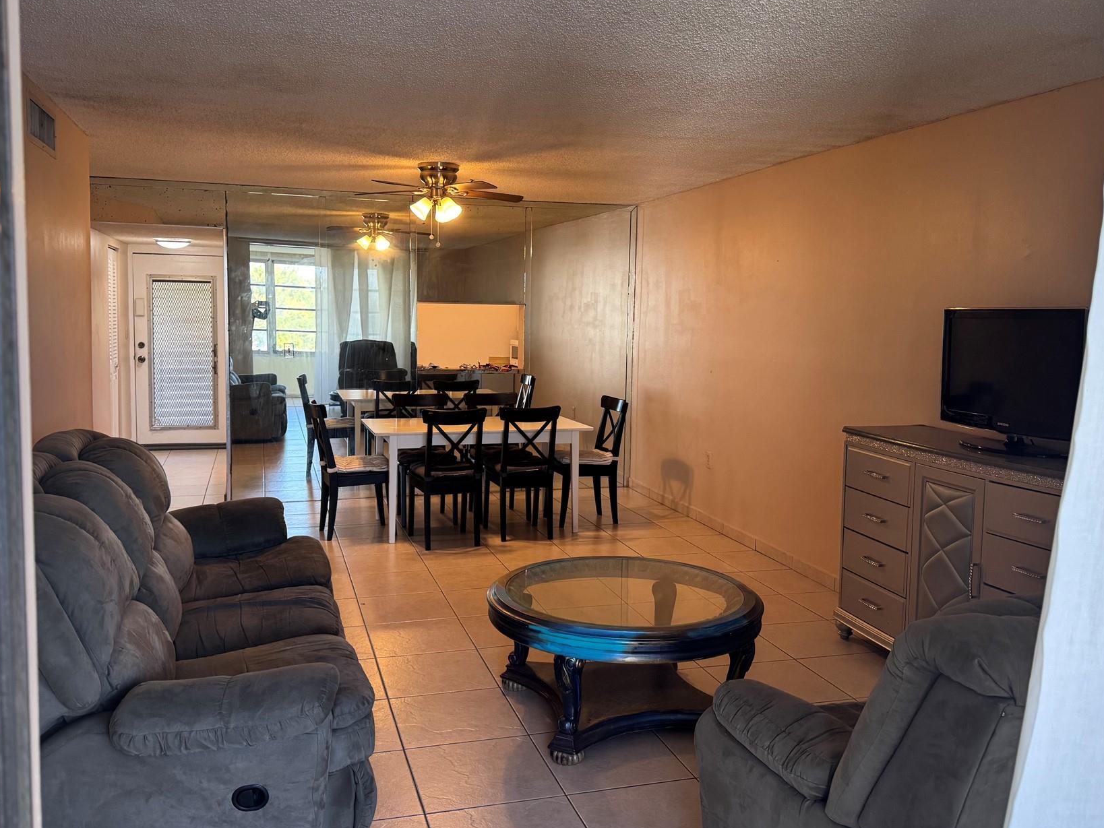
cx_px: 552
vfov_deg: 46.8
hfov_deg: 60.0
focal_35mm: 30
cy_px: 389
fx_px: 957
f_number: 1.78
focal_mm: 6.76
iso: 200
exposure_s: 1/120
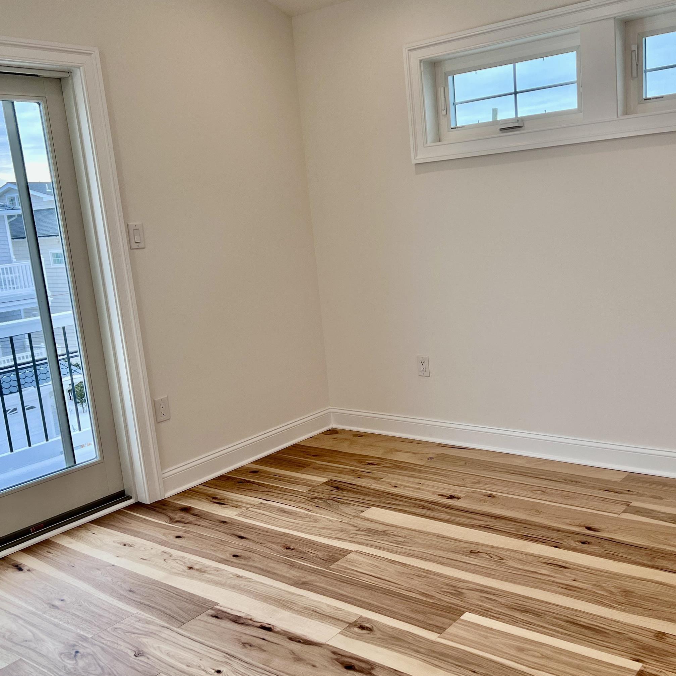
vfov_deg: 47.2
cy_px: 343
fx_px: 773
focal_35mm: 35
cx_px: 386
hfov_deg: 47.1
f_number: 1.5
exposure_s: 1/274
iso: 50
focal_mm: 5.7
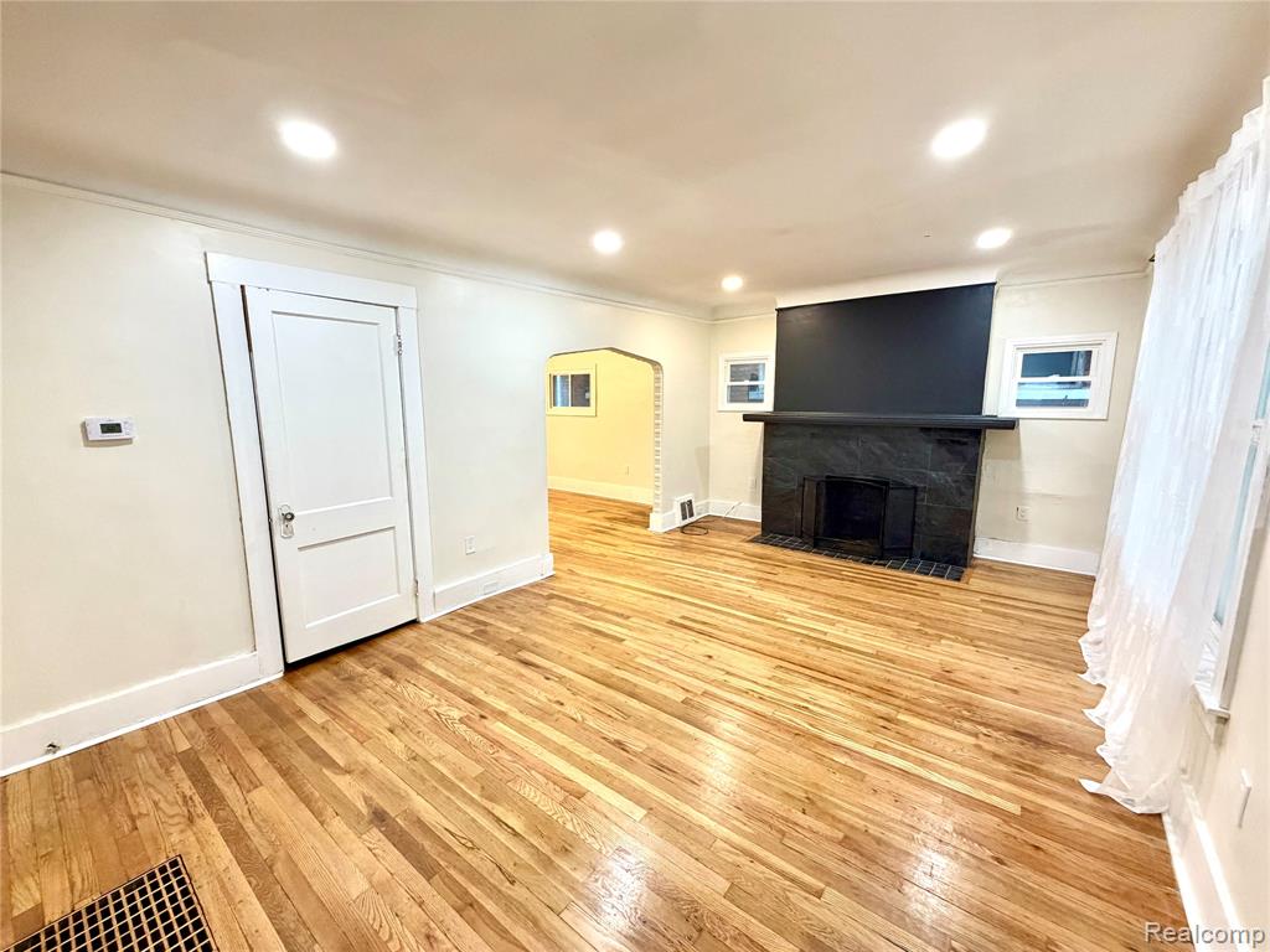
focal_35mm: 14
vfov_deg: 85.7
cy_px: 476
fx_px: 514
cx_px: 635
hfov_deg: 102.1
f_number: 2.2
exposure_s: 1/120
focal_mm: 2.22
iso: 320
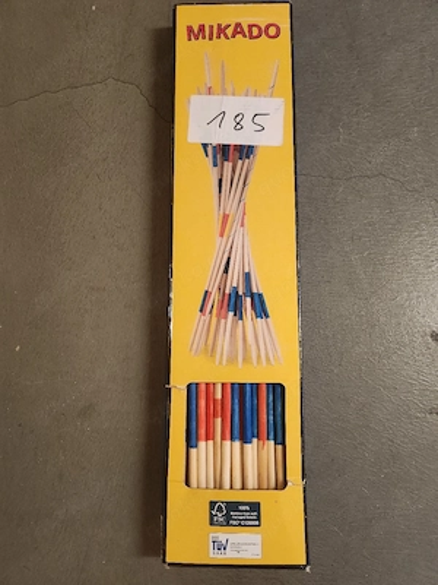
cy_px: 292
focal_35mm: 24
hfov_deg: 56.8
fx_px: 405
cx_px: 219
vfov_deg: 71.6
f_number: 1.8
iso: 800
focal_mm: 5
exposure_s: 1/50.3
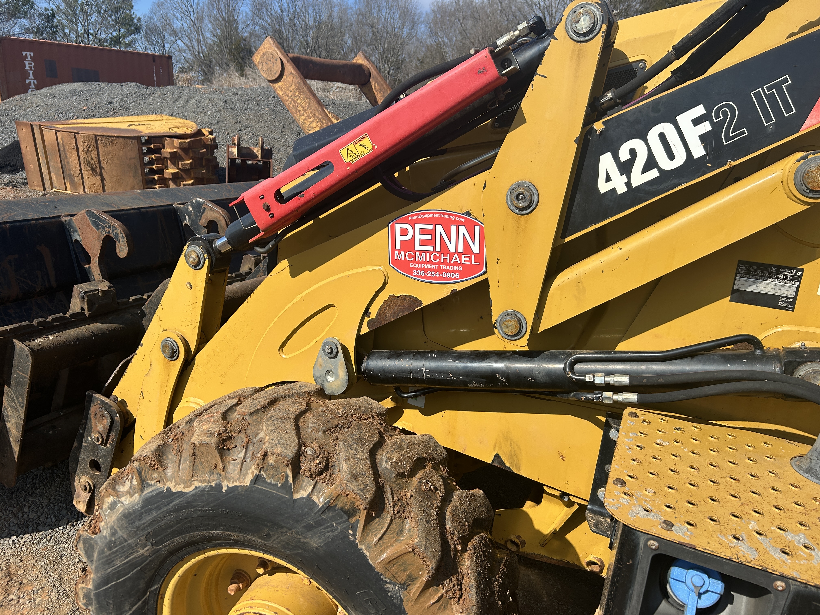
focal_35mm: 26
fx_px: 616
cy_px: 308
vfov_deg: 53.1
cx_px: 410
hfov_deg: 67.3
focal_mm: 5.7
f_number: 1.5
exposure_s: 1/3831
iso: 50
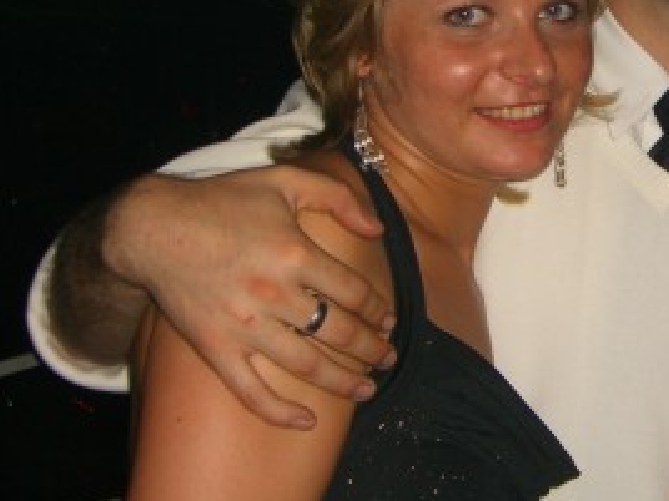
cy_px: 110
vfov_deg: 17.2
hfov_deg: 22.4
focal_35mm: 85
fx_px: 1643
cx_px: 627
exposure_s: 1/60
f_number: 2.8
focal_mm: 7.9
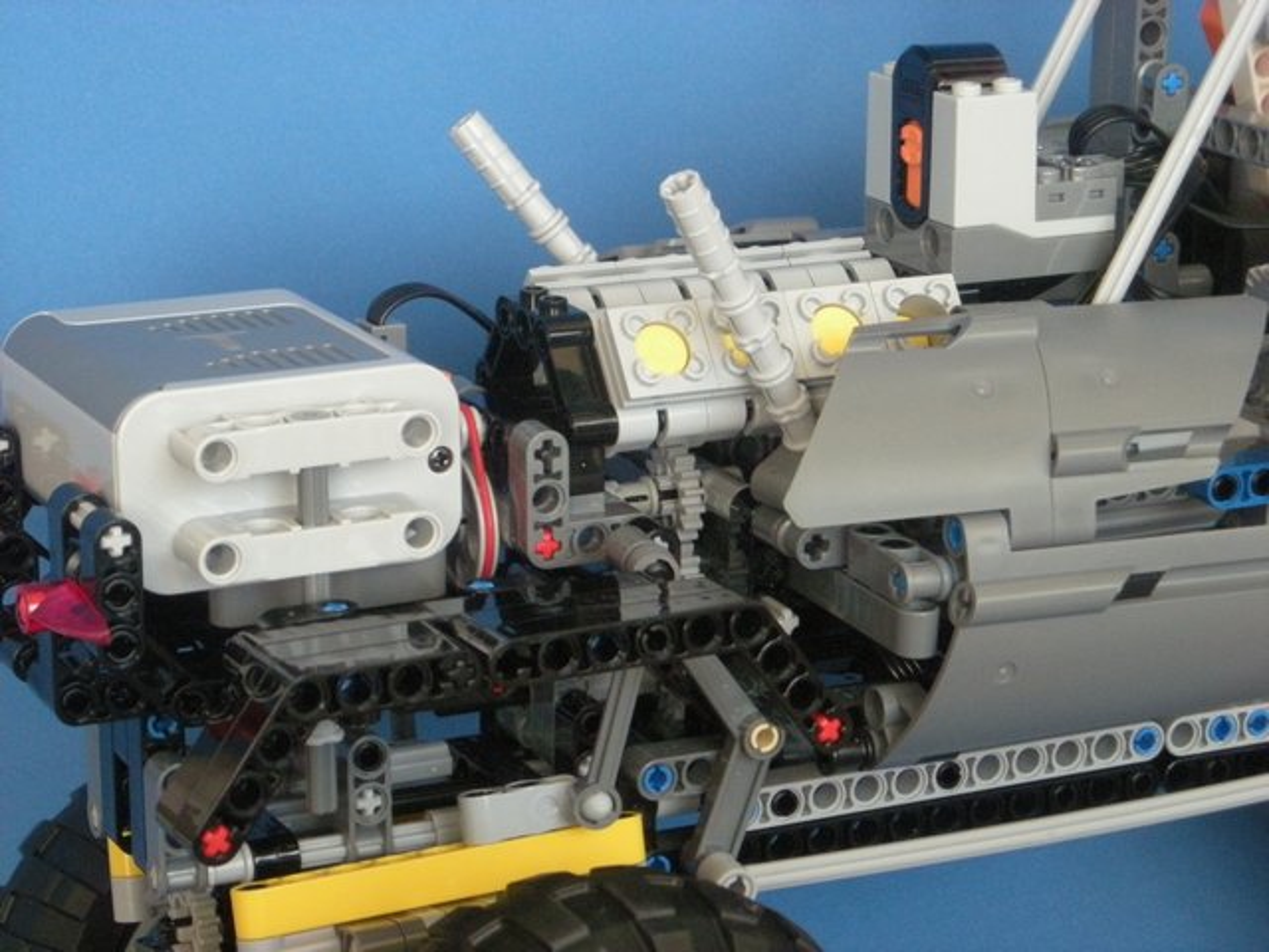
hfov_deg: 18.7
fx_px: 3849
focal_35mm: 105
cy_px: 476
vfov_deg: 14.1
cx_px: 634
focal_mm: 17.1
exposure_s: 1/29.7
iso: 400
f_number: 4.7
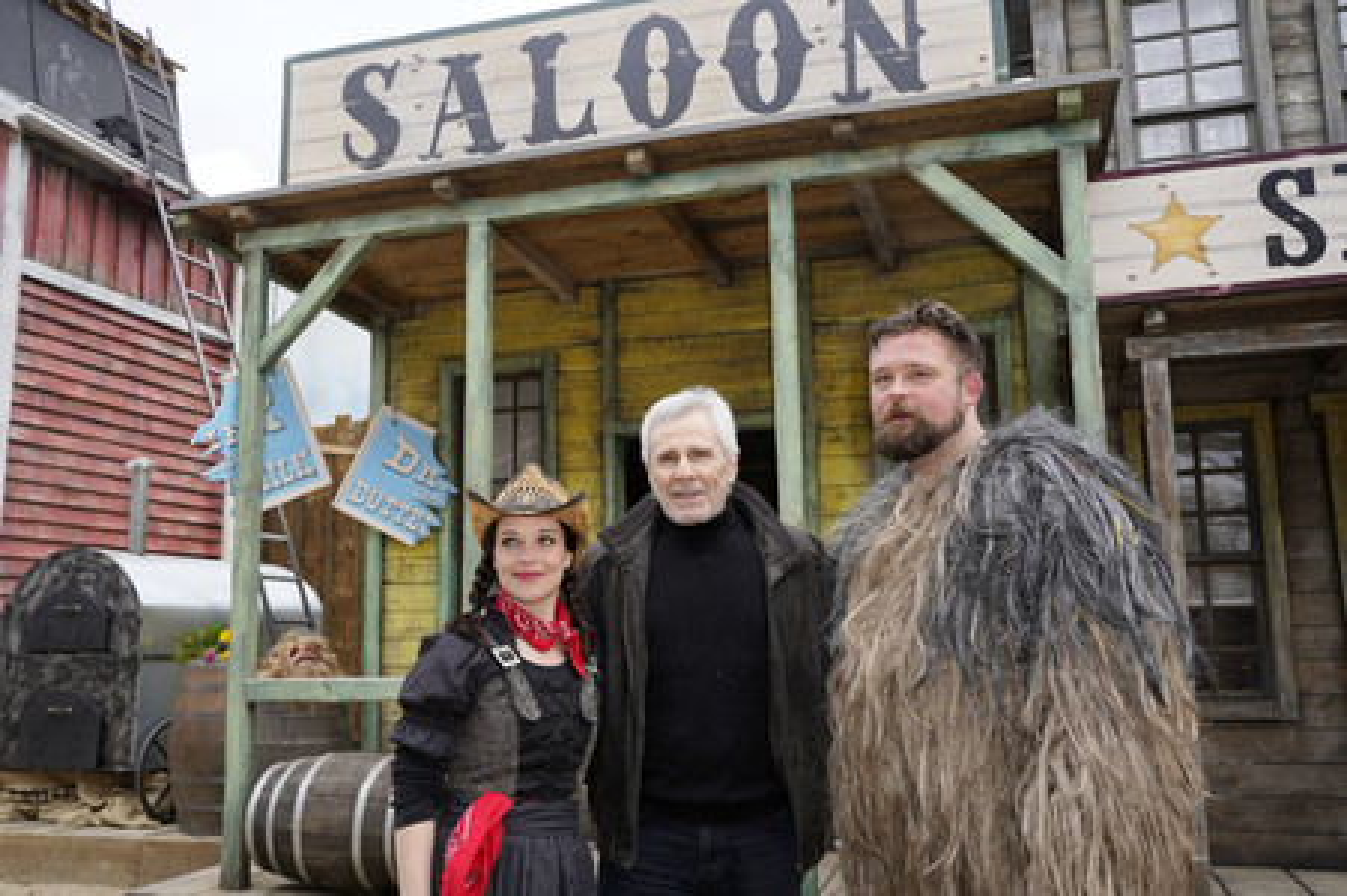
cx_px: 674
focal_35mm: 31
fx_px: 1159
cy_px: 448
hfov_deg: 60.3
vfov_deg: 42.3
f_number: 6.3
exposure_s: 1/1000
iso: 640
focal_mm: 31
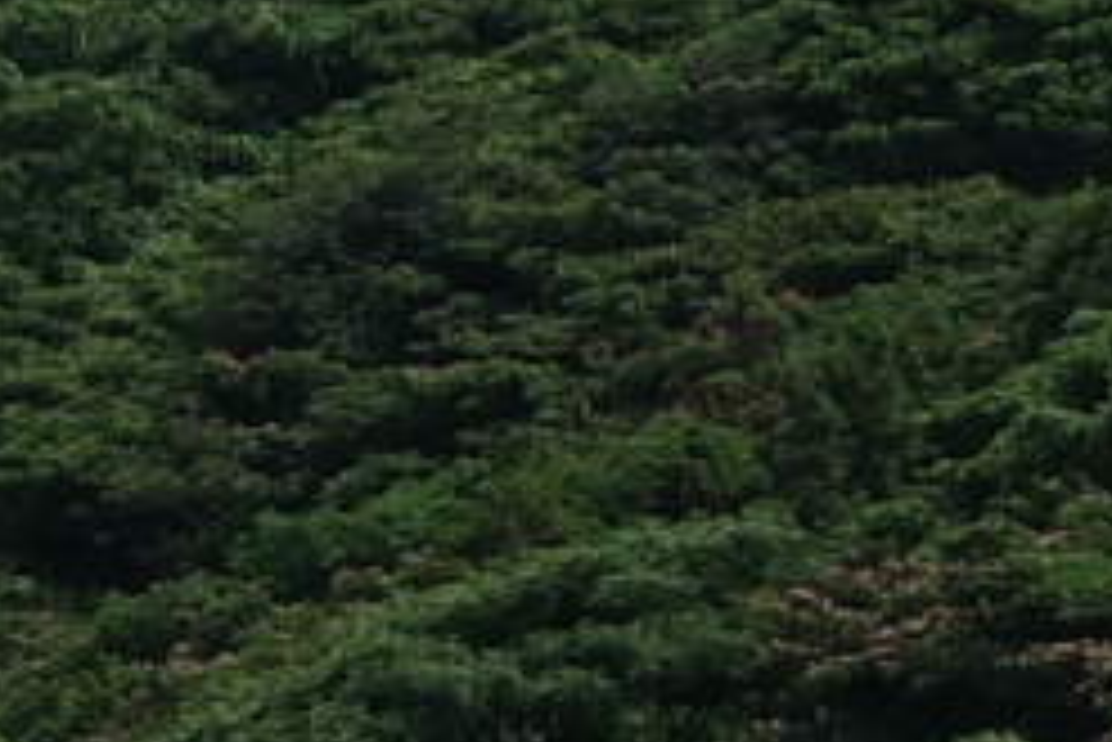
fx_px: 17060
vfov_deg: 2.5
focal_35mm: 552
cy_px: 670
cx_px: -1238
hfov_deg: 3.7
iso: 100
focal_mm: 26
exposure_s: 1/400
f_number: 8
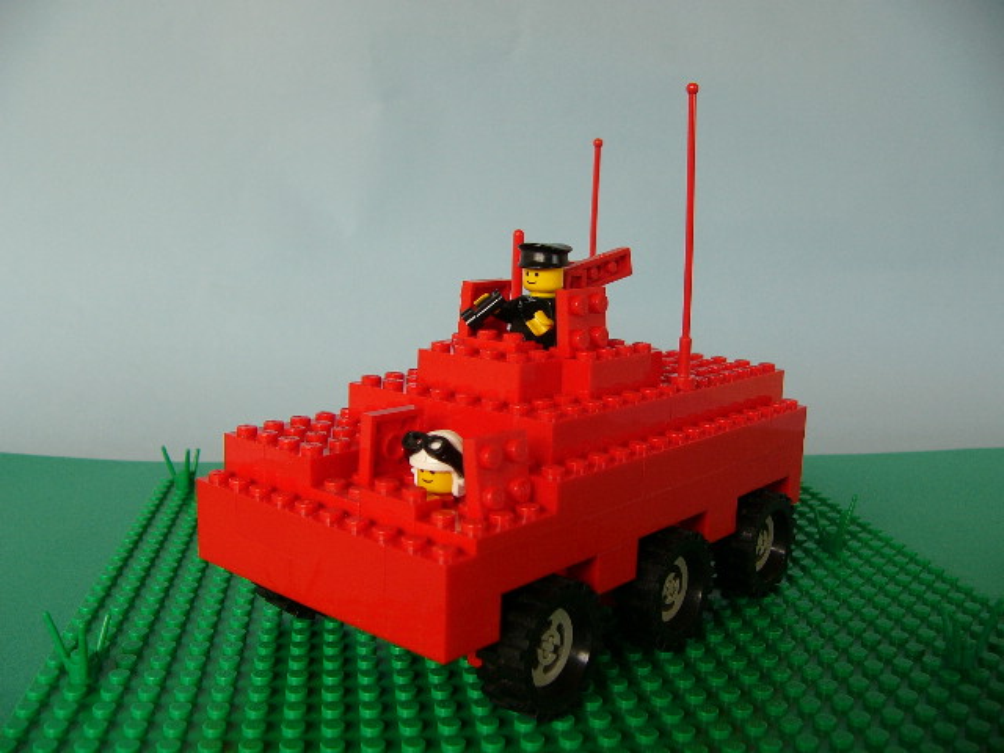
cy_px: 376
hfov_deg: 51.4
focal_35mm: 36
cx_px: 502
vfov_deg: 39.7
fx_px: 1044
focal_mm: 6
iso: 50
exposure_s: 1/60
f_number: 2.8
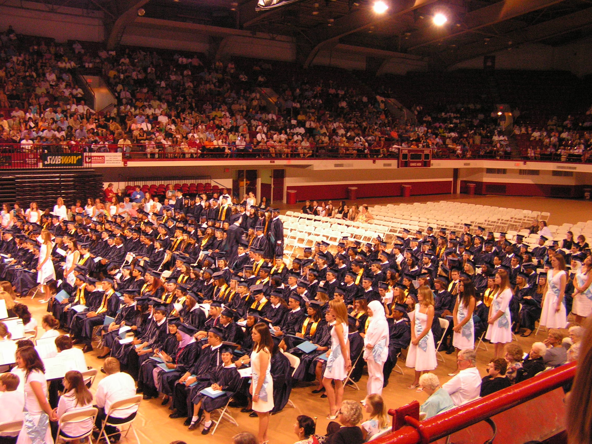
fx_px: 650
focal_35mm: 38
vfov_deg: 37.7
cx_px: 296
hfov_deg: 49.0
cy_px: 222
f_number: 2.8
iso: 200
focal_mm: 6.3
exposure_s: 1/40
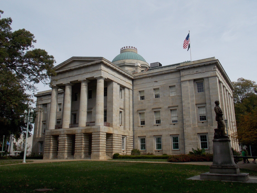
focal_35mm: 31
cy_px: 93
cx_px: 125
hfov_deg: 58.3
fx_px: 230
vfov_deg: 45.4
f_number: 3.3
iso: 80
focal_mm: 5.3
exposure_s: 1/1250
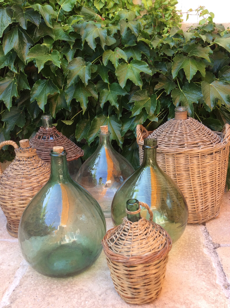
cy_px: 154
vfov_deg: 56.9
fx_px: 284
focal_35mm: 32
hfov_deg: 44.1
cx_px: 115
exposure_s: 1/106
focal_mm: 3.3
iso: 32
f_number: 2.4
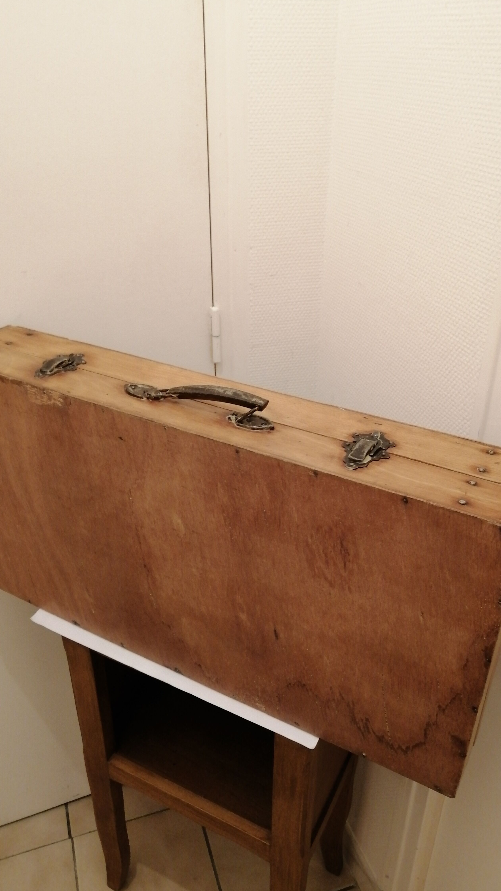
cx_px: 241
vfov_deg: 66.1
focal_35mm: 29
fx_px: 685
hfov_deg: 40.2
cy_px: 447
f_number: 1.8
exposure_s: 1/33.3
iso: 250
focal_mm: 3.96
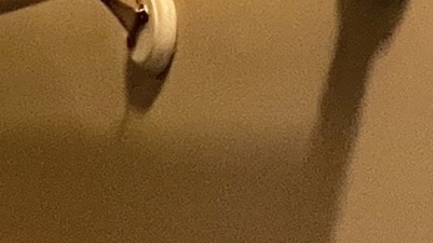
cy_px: -340
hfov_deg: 15.0
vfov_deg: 10.9
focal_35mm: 94
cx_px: -575
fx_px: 1079
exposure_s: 1/60
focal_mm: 1.57
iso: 640
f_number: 1.8
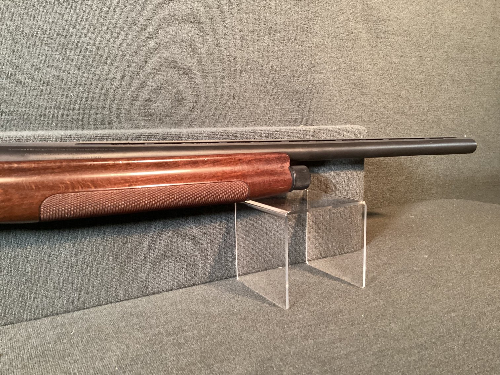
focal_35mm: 31
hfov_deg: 58.3
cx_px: 250
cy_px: 188
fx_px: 448
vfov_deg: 45.4
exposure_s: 1/33
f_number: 2.4
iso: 400
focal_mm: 3.3
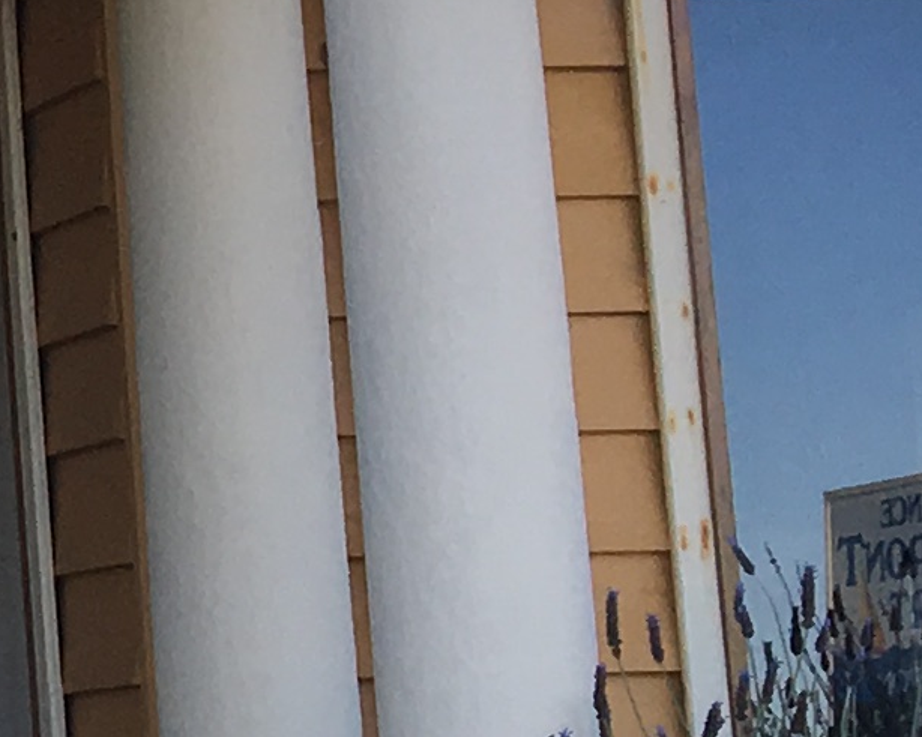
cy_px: 125
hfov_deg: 8.9
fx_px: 5075
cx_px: -1643
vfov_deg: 8.3
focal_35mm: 186
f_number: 2.2
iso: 25
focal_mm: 4.15
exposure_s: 1/368
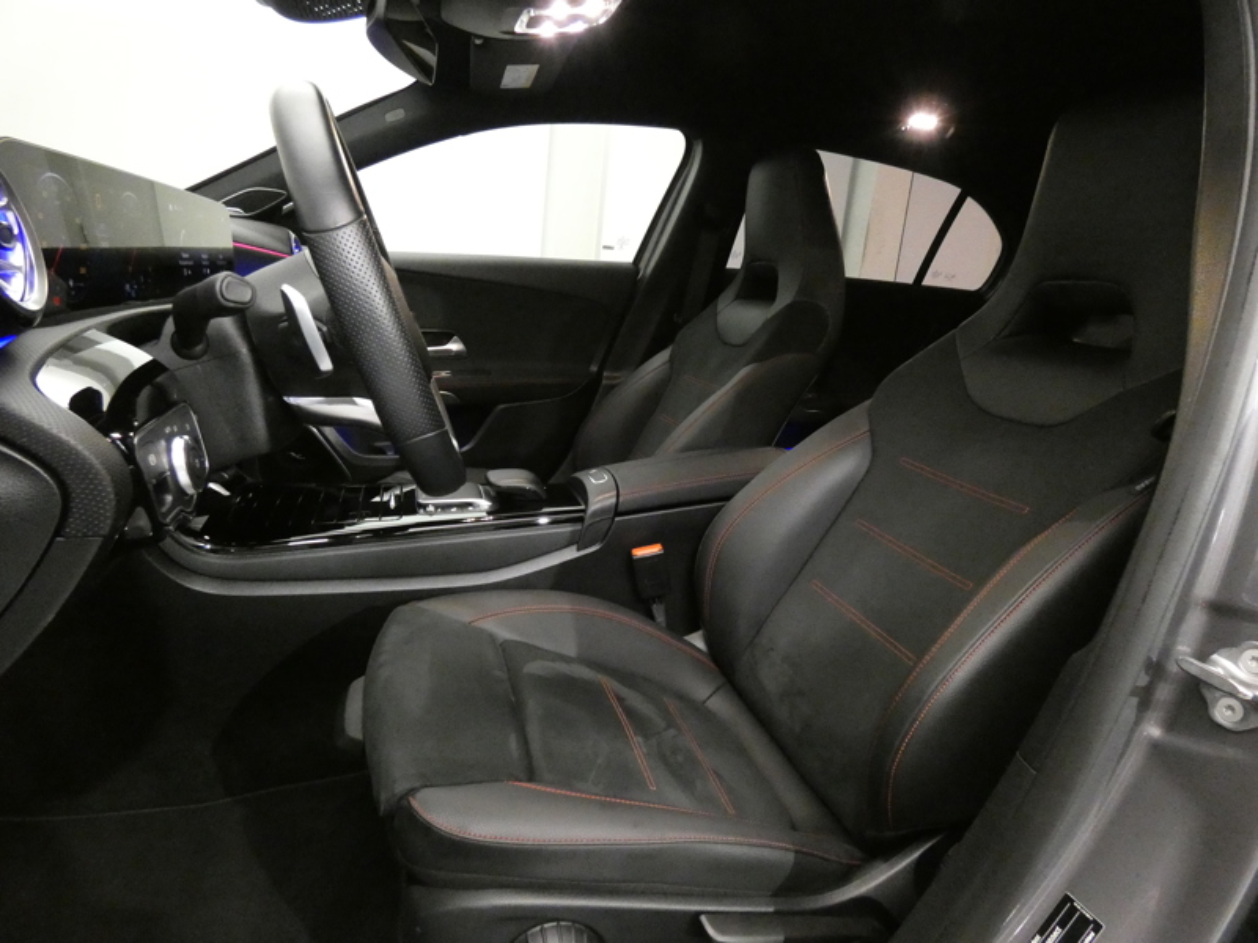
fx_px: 727
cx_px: 629
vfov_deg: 66.0
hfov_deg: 81.7
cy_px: 472
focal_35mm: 20
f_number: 2.8
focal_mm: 3.6
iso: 1600
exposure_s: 1/25
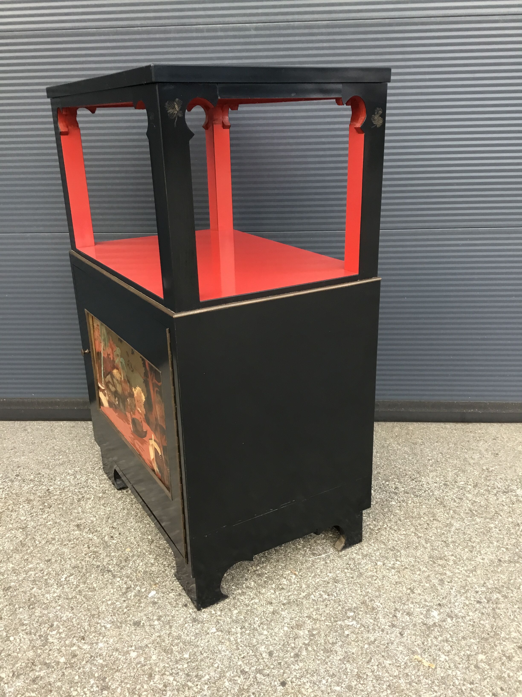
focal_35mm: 31
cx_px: 261
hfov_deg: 45.4
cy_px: 348
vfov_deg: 58.4
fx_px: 623
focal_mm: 3.3
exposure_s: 1/33
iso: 32
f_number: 2.4
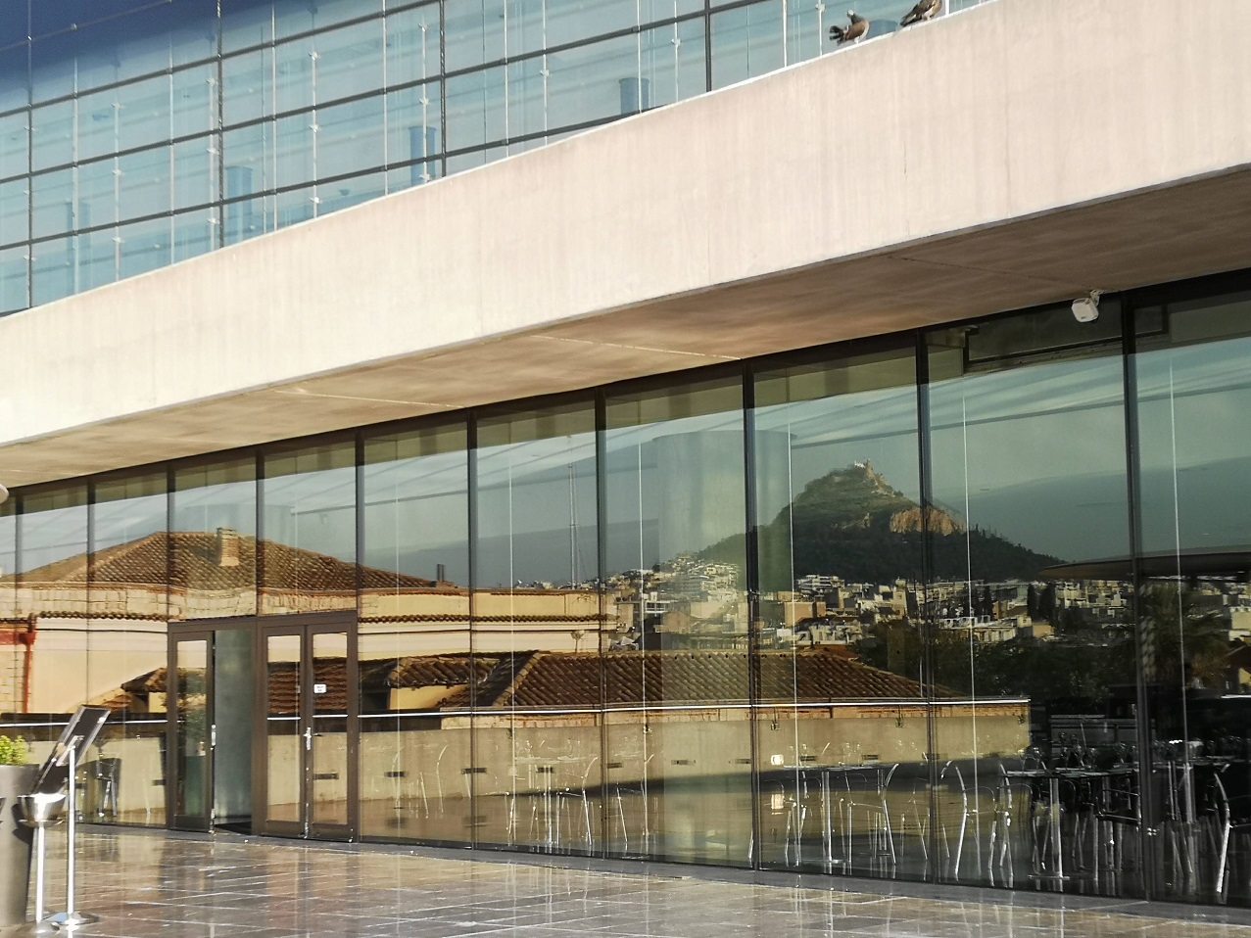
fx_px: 2277
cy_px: 469
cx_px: 626
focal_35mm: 63
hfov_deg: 30.7
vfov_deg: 23.3
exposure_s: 1/537
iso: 50
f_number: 1.8
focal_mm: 3.95
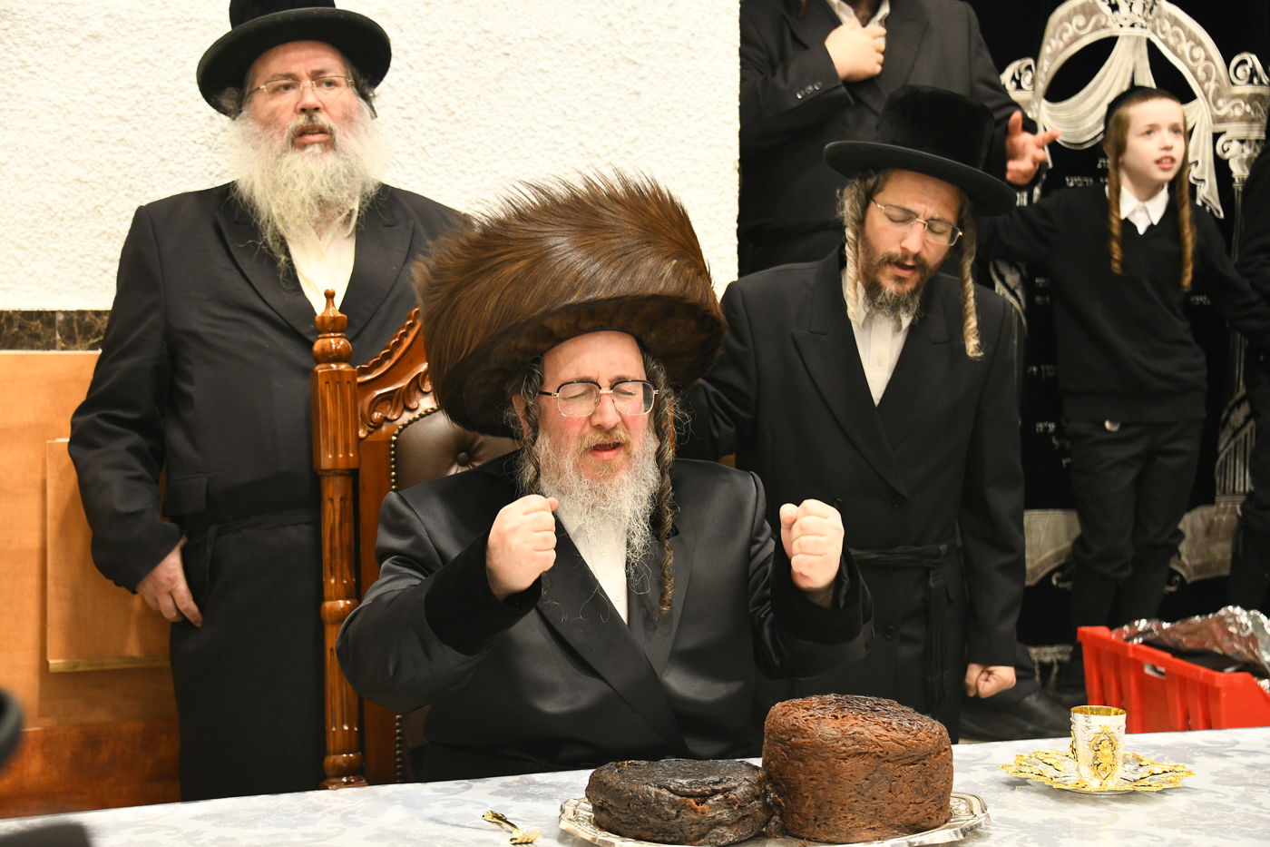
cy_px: 424
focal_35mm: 78
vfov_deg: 17.5
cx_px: 635
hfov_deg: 26.0
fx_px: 2751
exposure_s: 1/250
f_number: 5.6
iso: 3200
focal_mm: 78
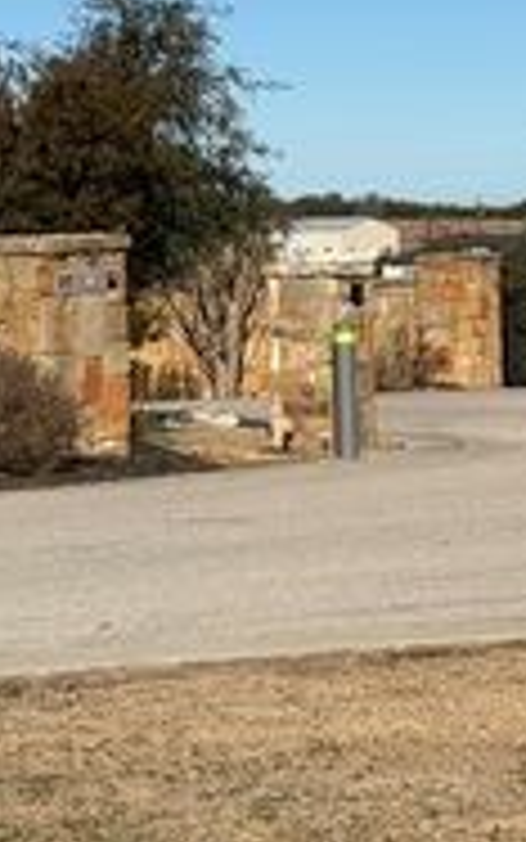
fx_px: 3117
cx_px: 459
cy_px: 335
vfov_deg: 15.3
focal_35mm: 136
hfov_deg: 9.6
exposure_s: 1/9901
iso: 64
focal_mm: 6.76
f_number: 1.78
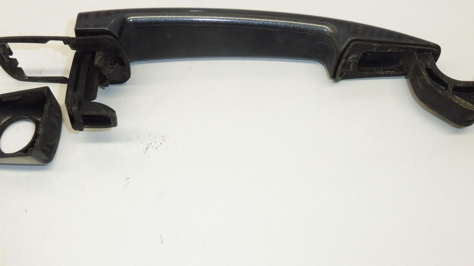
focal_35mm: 37
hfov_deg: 54.0
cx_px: 222
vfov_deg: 31.6
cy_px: 77
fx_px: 465
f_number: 3.5
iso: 200
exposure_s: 1/125
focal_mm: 4.3
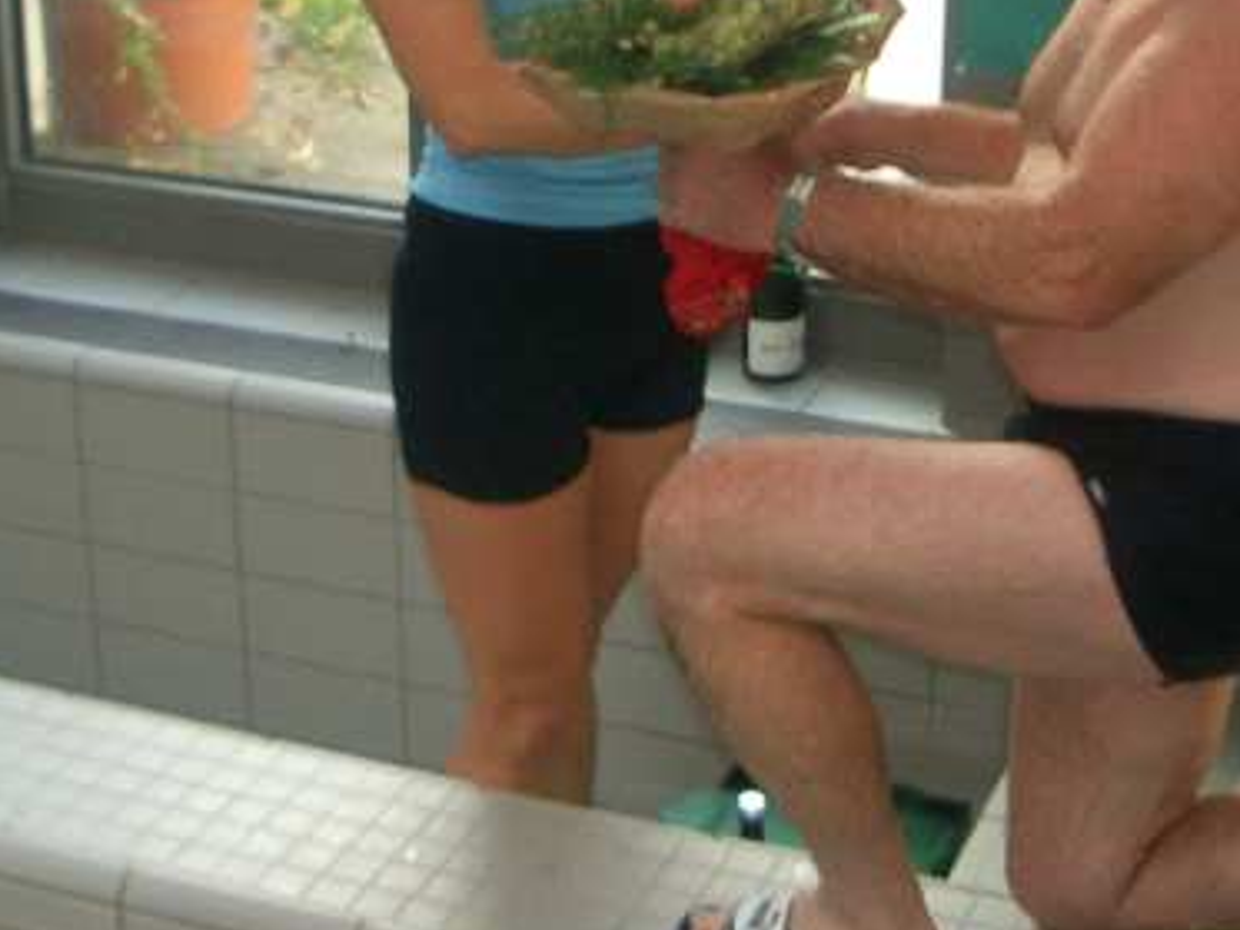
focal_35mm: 75
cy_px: 213
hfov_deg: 26.0
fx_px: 2687
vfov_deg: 19.5
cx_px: 711
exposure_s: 1/40
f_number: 2.6
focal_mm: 5.8
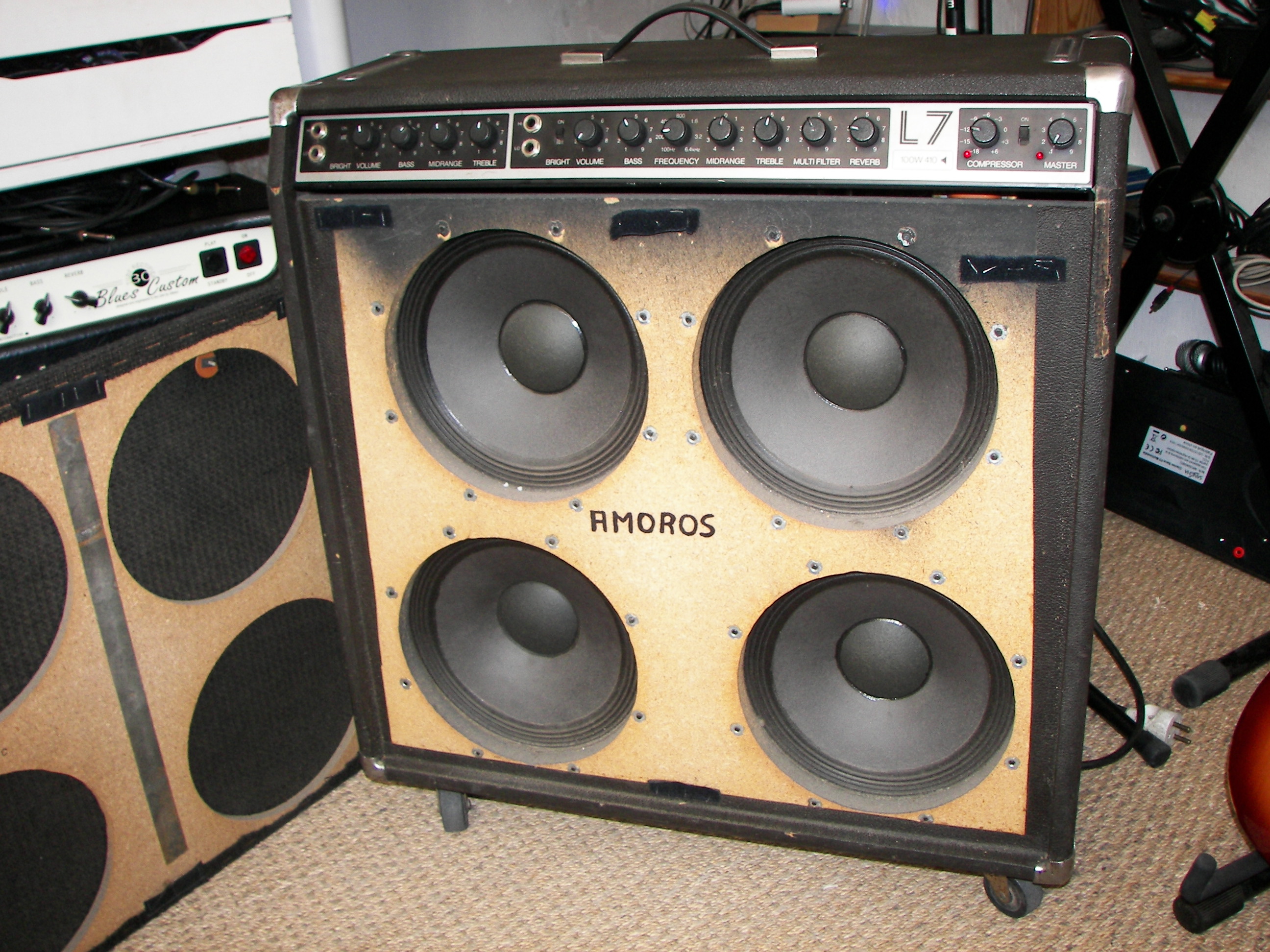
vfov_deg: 39.7
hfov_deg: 51.4
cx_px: 635
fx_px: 1321
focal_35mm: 36
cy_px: 476
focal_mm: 6
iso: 100
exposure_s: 1/30
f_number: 2.8
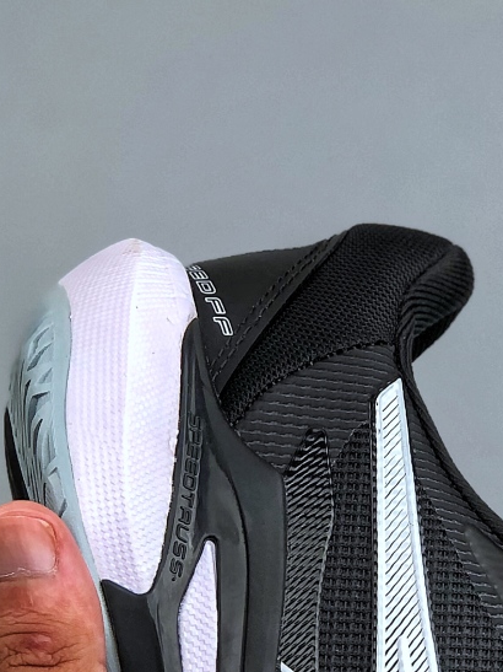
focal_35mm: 150
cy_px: 472
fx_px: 2907
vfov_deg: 13.1
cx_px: 328
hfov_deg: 9.9
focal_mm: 6.6
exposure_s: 1/100
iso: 40
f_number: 2.8
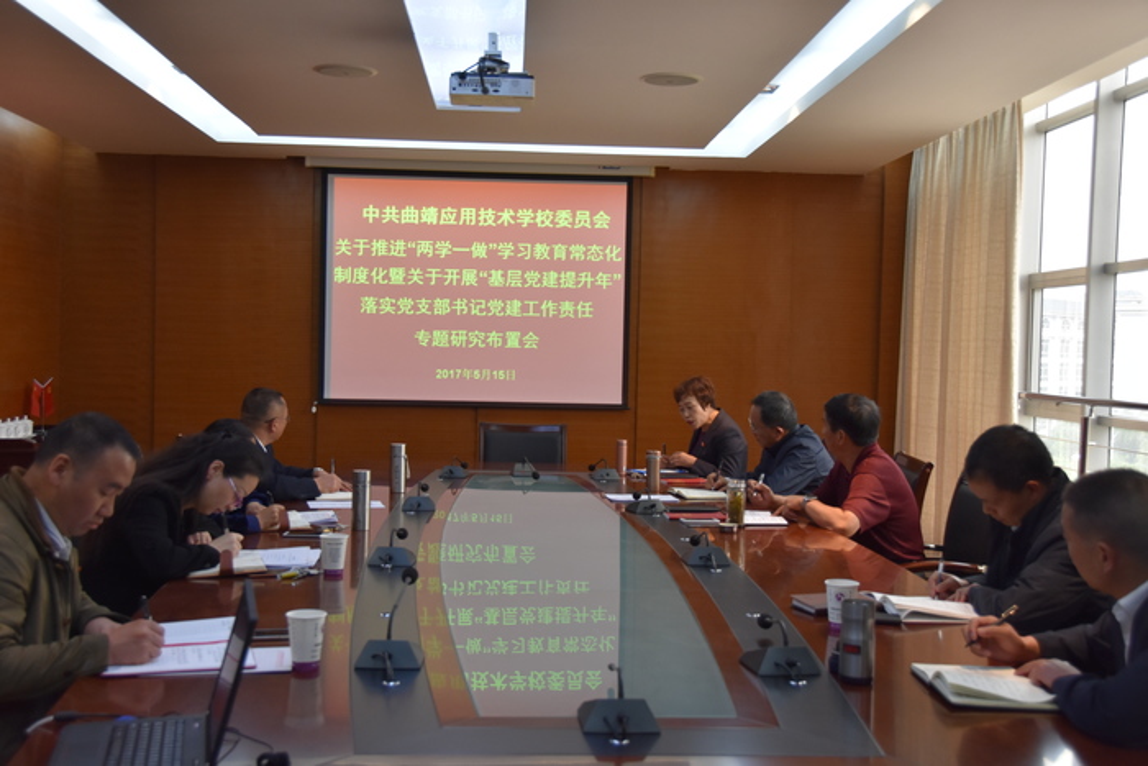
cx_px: 574
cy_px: 383
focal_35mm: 40
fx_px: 1292
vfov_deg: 33.0
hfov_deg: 47.9
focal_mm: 27
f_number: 4.5
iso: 800
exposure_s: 1/80
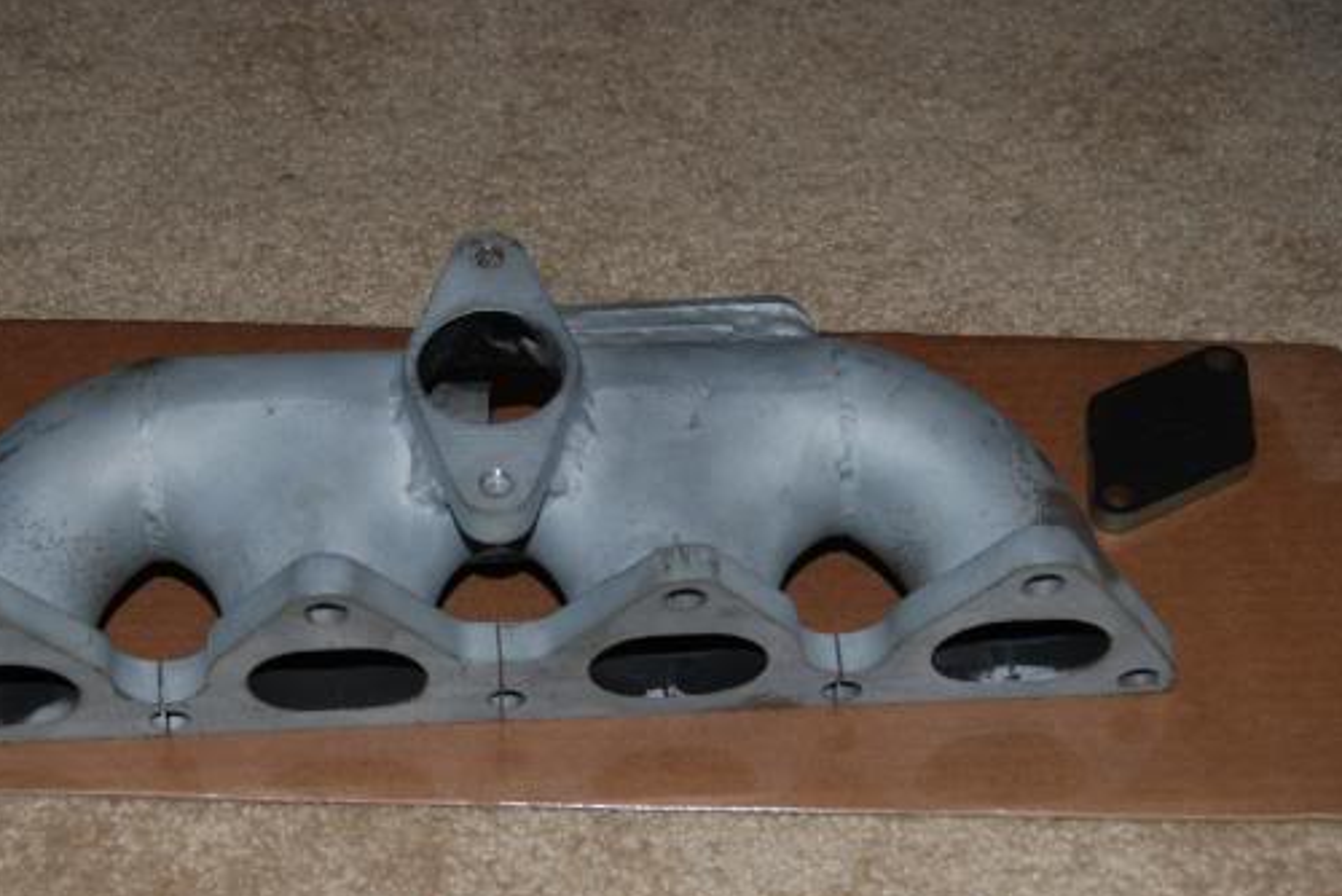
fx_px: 2723
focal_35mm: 73
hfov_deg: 27.6
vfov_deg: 18.7
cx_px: 539
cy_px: 563
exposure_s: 1/60
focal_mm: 38
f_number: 4.8
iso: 200
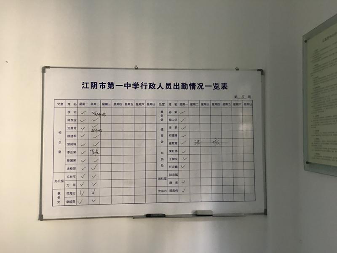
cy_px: 126
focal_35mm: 29
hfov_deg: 61.7
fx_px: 282
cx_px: 168
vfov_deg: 48.2
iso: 125
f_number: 2.2
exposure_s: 1/8
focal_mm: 4.15
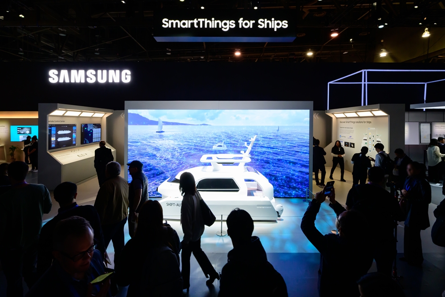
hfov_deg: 93.3
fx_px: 210
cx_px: 222
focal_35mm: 17
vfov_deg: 70.5
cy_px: 148
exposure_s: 1/90
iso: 3200
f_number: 9.5
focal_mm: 17
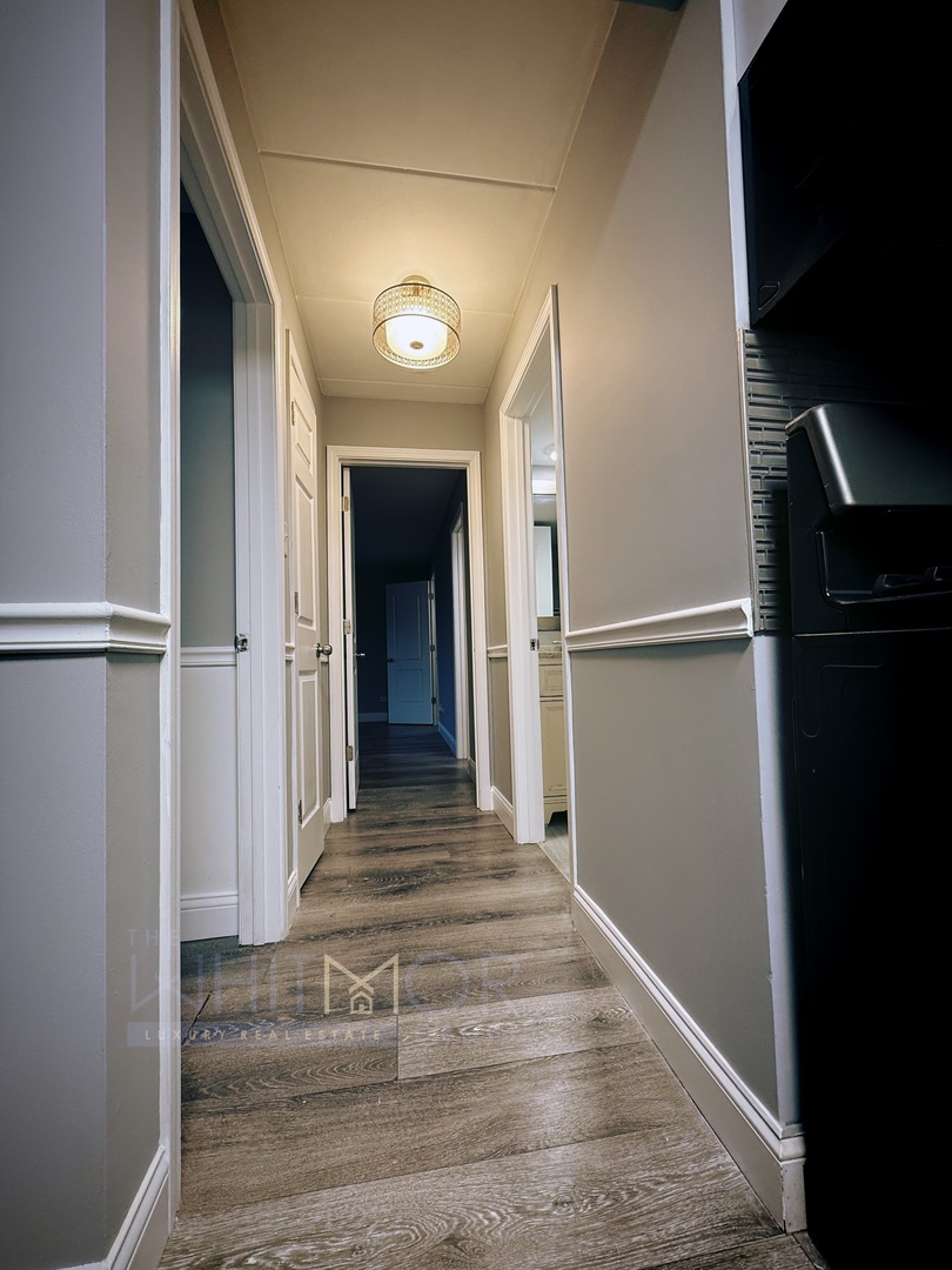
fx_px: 513
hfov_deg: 85.7
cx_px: 476
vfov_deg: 102.1
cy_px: 635
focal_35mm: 14
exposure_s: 1/60
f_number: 2.2
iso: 200
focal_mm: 2.22
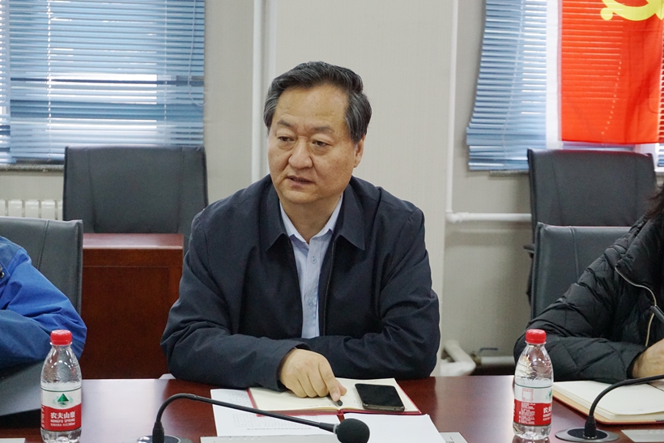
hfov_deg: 27.0
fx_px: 1383
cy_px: 222
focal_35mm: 75
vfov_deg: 18.2
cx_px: 332
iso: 3200
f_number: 5.6
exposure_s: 1/125
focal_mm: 50
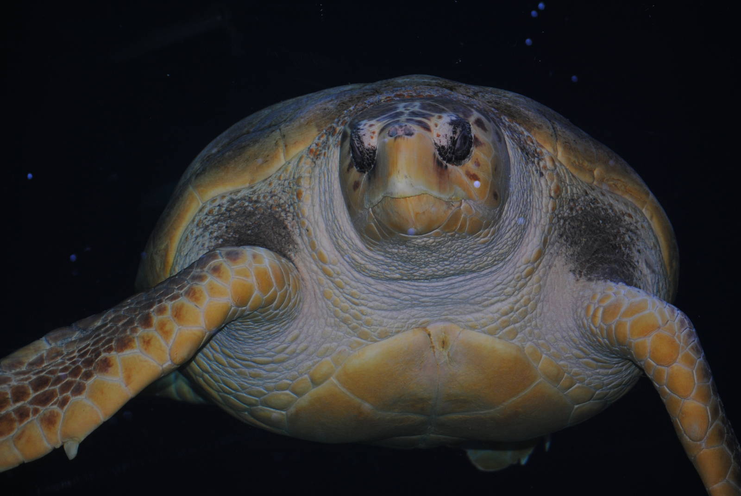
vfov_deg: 12.7
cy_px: 248
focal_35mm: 108
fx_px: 2226
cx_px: 370
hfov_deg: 18.9
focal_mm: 72
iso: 200
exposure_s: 1/60
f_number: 4.2
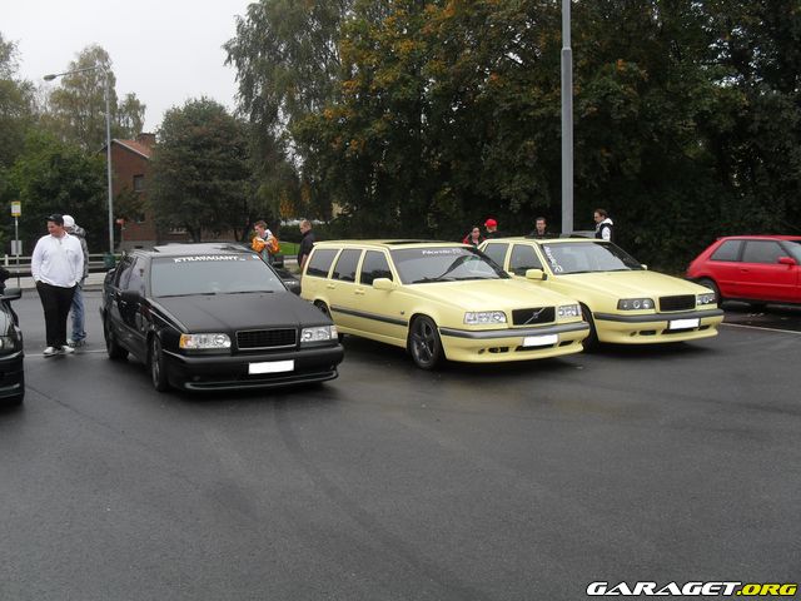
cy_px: 300
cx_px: 400
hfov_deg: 52.6
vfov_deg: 40.7
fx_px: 810
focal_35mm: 35
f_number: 3.2
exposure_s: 1/250
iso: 100
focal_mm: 6.3
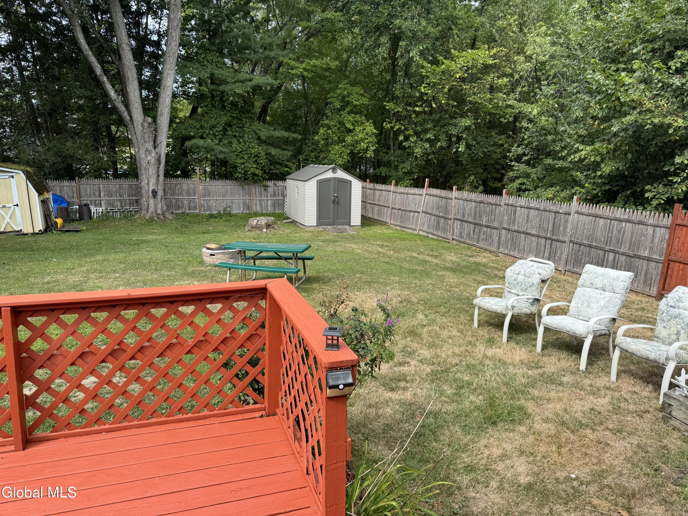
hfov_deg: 71.6
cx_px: 344
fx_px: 477
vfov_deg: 56.8
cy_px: 258
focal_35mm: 24
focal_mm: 6.76
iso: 80
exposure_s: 1/1425
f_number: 1.78
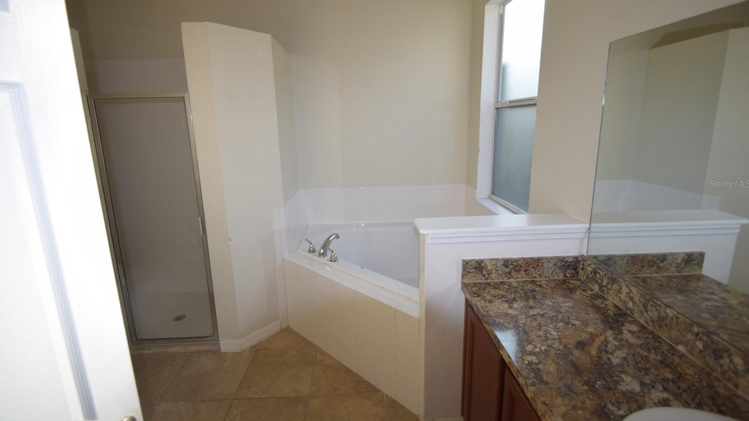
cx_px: 371
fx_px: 318
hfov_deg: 99.4
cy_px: 184
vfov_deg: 66.8
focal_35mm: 16
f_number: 3.5
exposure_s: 1/200
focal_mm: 10
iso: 220
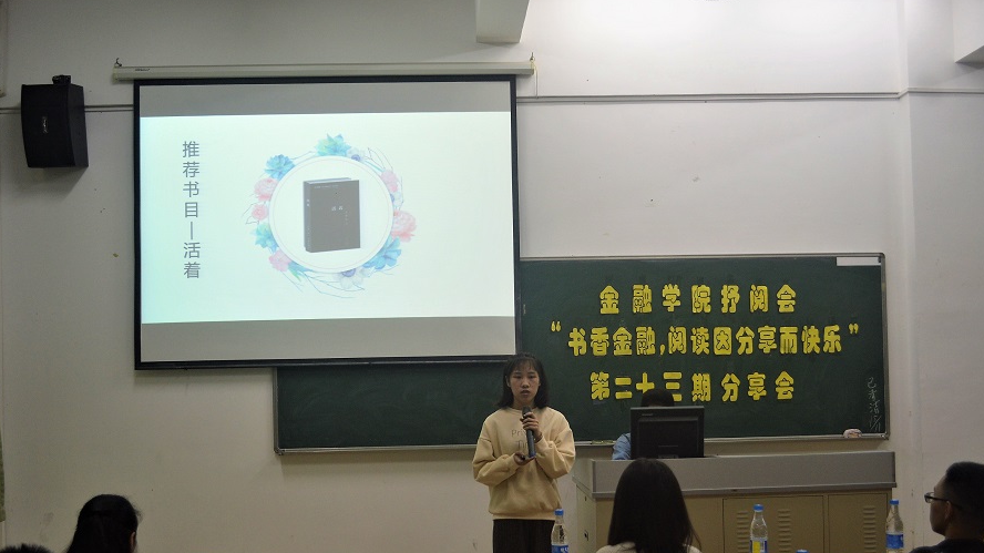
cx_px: 494
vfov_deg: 33.6
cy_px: 326
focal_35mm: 35
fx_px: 913
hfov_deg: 56.6
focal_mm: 22
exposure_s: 1/60
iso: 400
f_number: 4
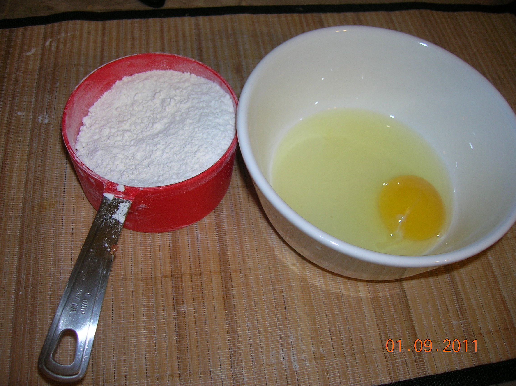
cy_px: 193
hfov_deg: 54.0
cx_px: 258
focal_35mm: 34
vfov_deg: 41.7
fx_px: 506
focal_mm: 5.7
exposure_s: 1/60.1
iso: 50
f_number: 2.9
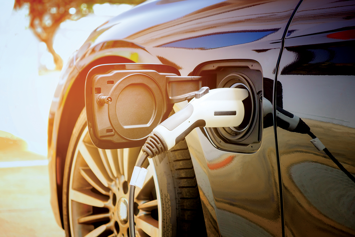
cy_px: 118
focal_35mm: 83
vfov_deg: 16.5
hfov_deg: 24.5
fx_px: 818
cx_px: 178
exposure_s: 1/80
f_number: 4
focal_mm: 55
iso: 200
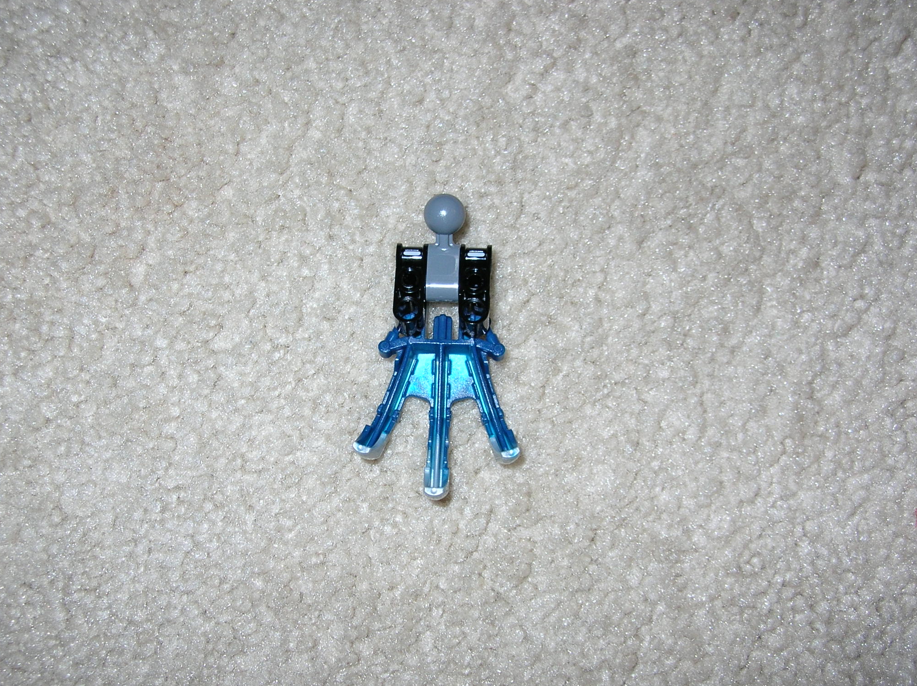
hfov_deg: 45.8
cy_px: 385
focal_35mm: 41
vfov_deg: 35.0
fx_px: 1085
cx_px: 421
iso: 50
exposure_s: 1/60.1
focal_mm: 6
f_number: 2.7
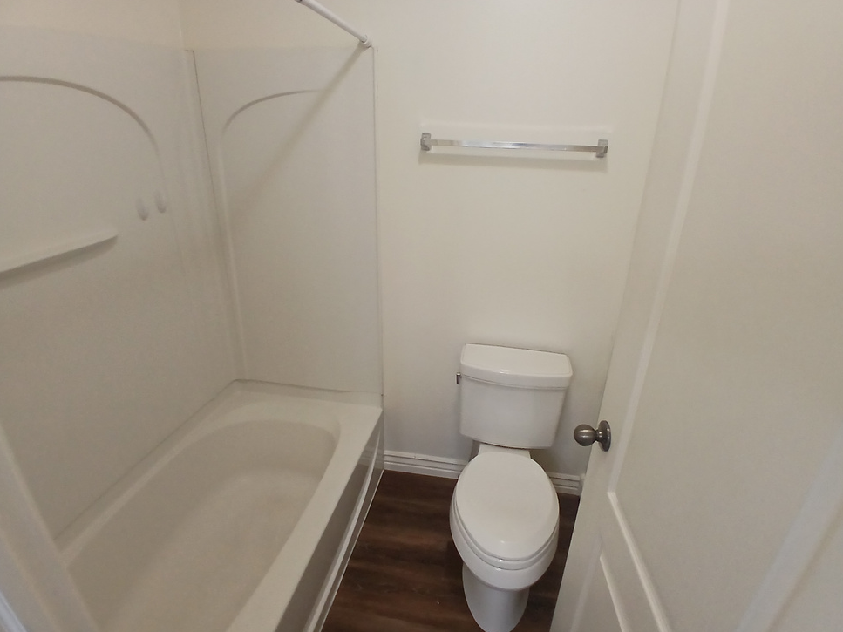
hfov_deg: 87.8
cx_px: 430
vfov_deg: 71.6
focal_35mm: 18
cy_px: 329
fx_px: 438
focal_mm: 1.4
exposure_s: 1/30
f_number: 2.2
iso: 100
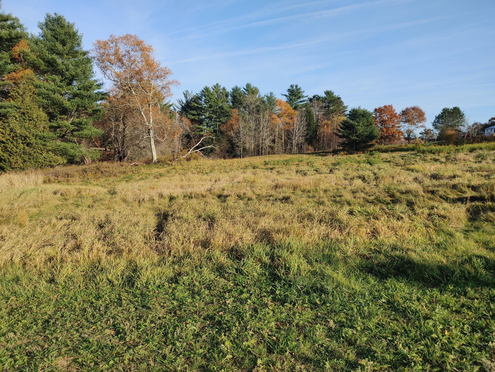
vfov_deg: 53.1
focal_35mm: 26
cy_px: 186
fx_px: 372
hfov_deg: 67.3
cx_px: 248
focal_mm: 5.58
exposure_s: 1/1724
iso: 50
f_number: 1.8
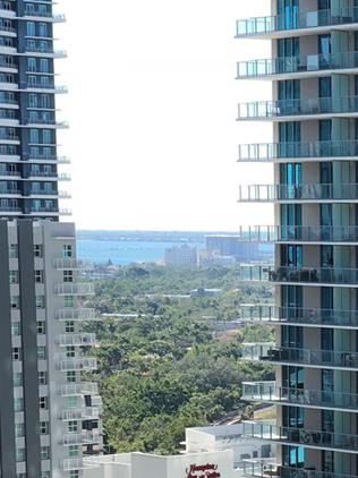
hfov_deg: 9.8
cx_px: 483
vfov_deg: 13.0
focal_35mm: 148
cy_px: 570
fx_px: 2043
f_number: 2.4
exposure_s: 1/385
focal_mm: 6
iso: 16
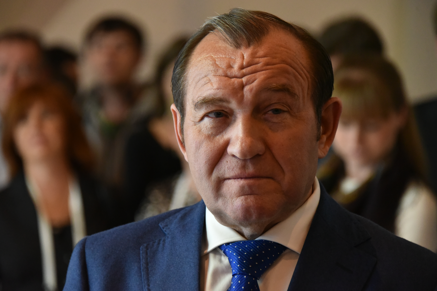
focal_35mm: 200
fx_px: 2428
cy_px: 146
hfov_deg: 10.3
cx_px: 218
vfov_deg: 6.9
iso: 6400
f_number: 5.6
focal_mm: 200
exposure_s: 1/125
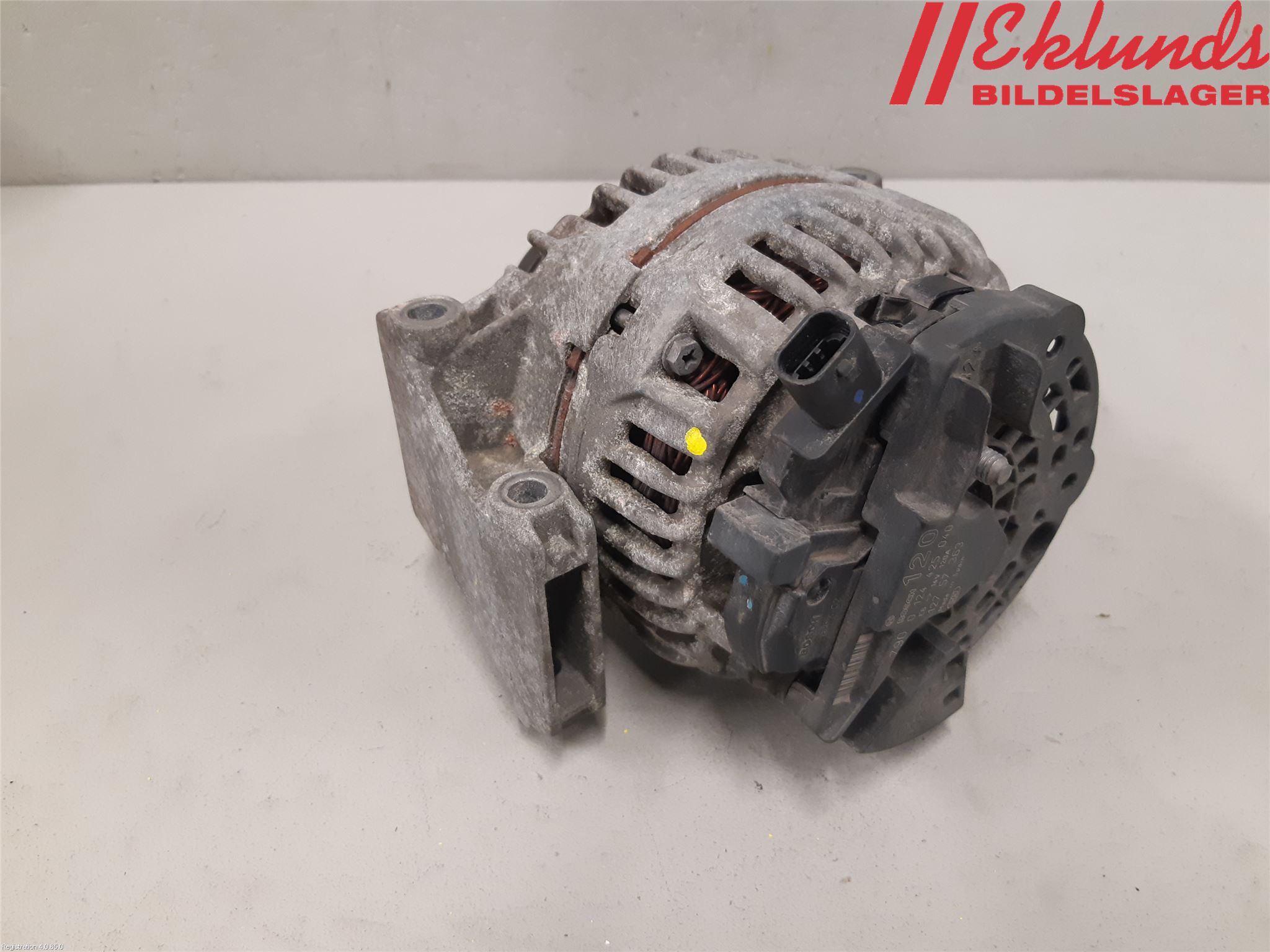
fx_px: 954
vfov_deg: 53.1
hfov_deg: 67.3
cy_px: 476
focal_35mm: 26
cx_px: 635
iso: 200
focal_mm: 3.93
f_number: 1.7
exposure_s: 1/50
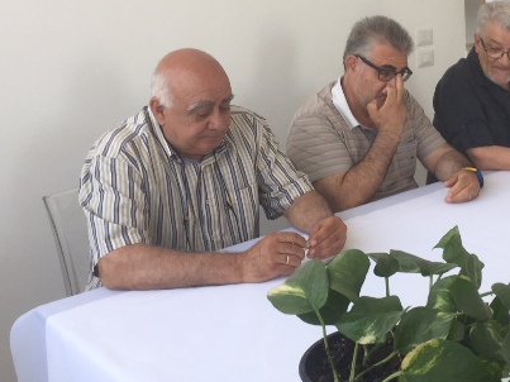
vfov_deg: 29.7
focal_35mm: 48
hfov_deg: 38.3
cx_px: 403
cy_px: 89
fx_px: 707
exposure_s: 1/50
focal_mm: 4.15
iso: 32
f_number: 2.2
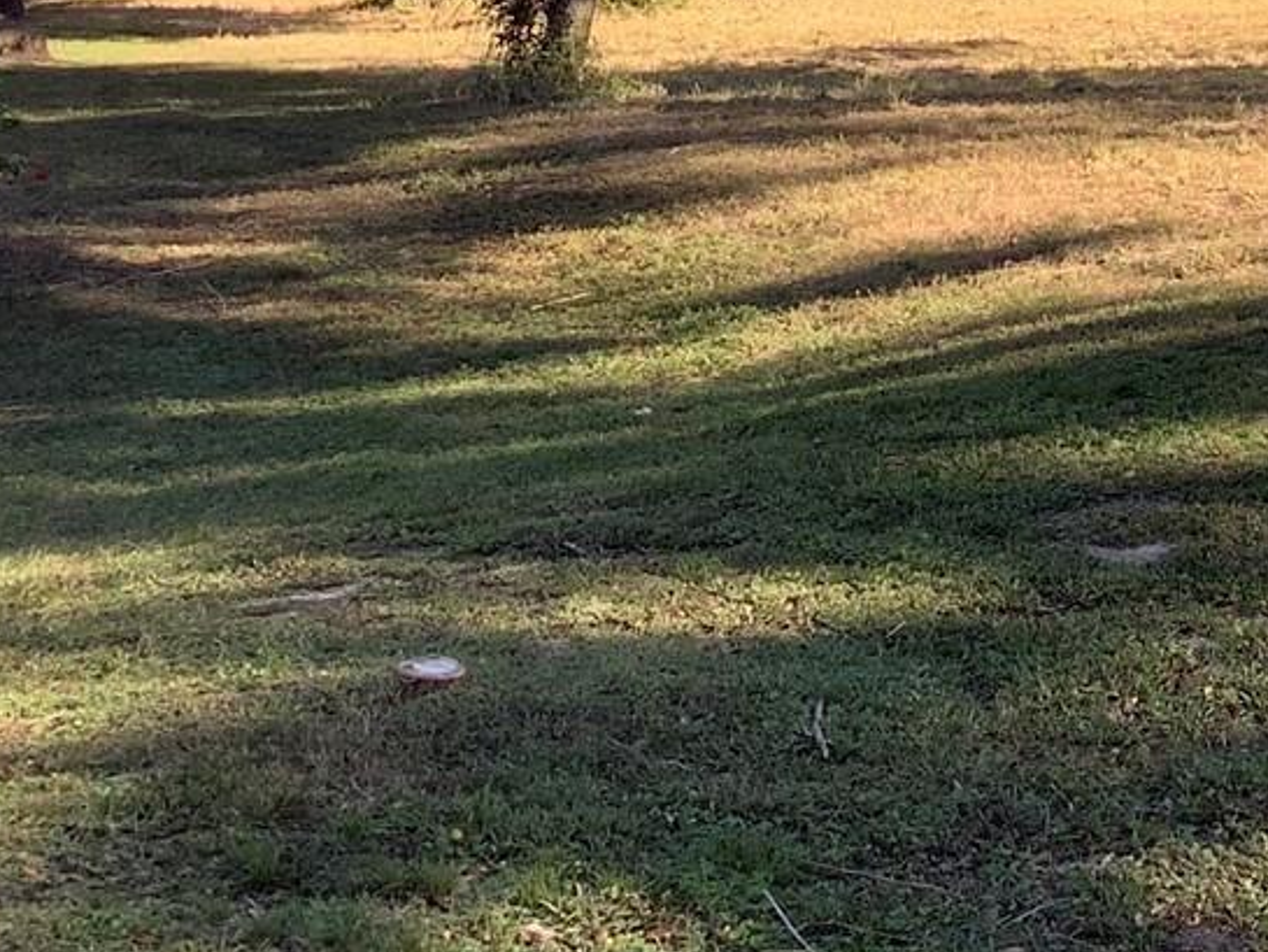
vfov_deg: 15.6
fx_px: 3334
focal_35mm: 91
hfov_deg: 19.7
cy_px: -219
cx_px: 1687
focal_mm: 3.3
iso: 25
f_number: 2.4
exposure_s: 1/275
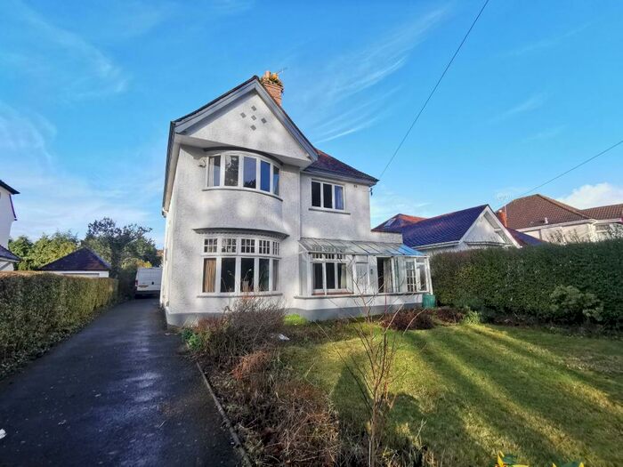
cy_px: 234
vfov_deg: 78.1
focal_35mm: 16
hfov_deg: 94.5
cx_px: 312
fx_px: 288
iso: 50
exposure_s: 1/357
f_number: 2.2
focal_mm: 2.35
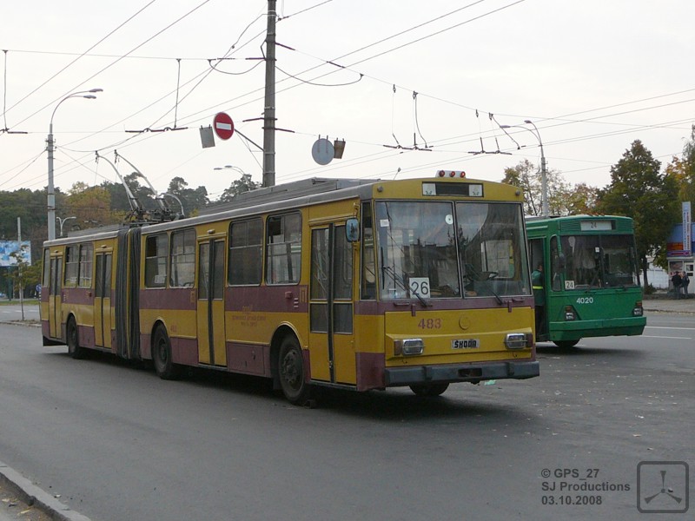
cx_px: 348
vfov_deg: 35.1
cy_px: 260
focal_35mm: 41
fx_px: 823
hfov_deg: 45.8
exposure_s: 1/125
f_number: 3.1
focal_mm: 6.1
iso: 100
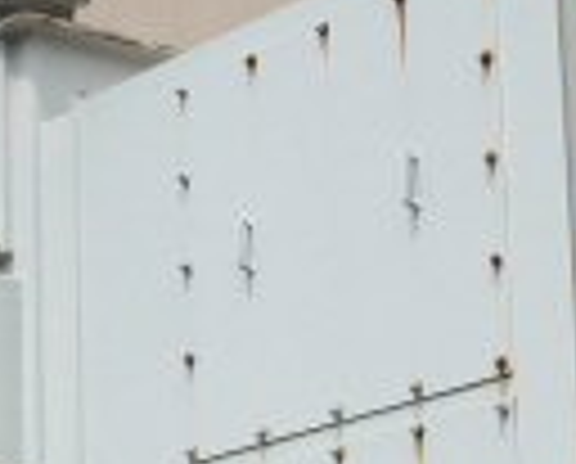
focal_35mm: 156
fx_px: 2665
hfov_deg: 12.2
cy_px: 518
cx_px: -22
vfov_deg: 9.8
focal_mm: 5.7
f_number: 8.8
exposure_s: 1/200
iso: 80
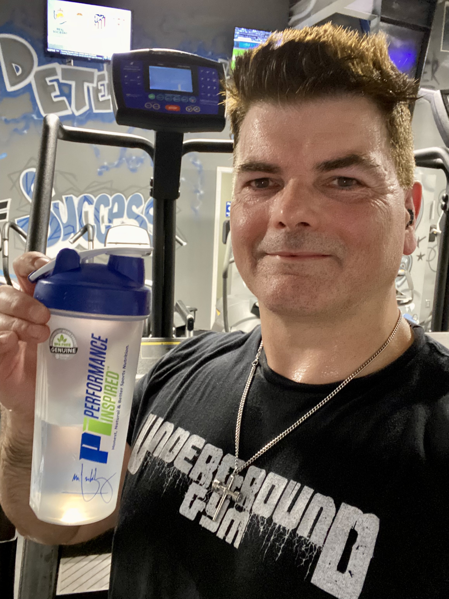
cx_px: 224
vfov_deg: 60.0
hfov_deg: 46.8
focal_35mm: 30
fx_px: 519
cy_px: 300
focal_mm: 2.71
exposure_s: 1/15
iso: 800
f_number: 2.2
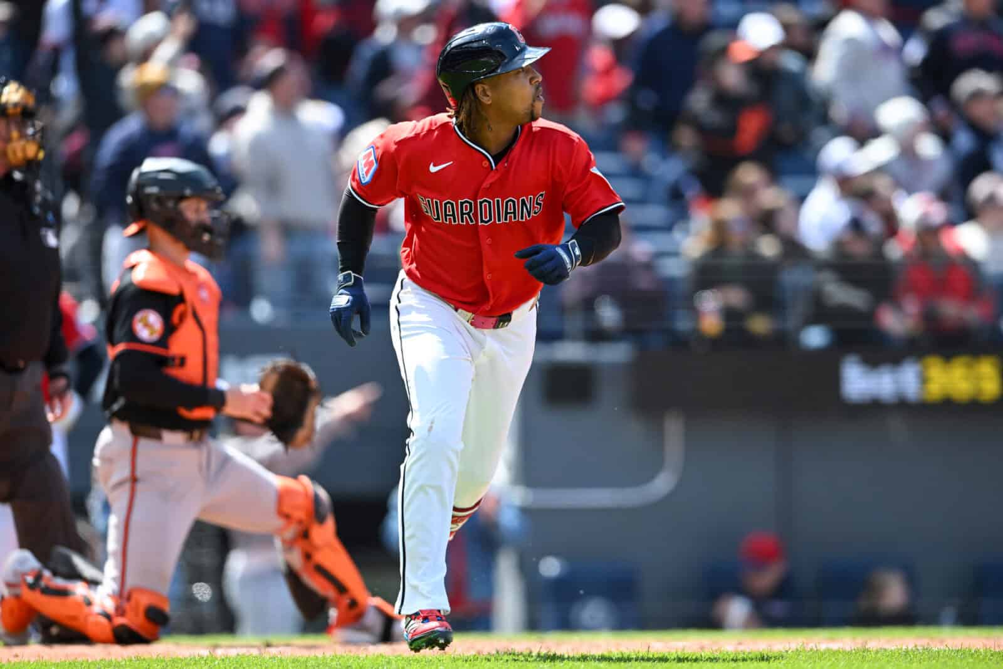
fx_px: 11145
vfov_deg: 3.4
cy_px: 334
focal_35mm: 400
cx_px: 502
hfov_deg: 5.2
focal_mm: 400
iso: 1000
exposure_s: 1/4000
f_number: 4
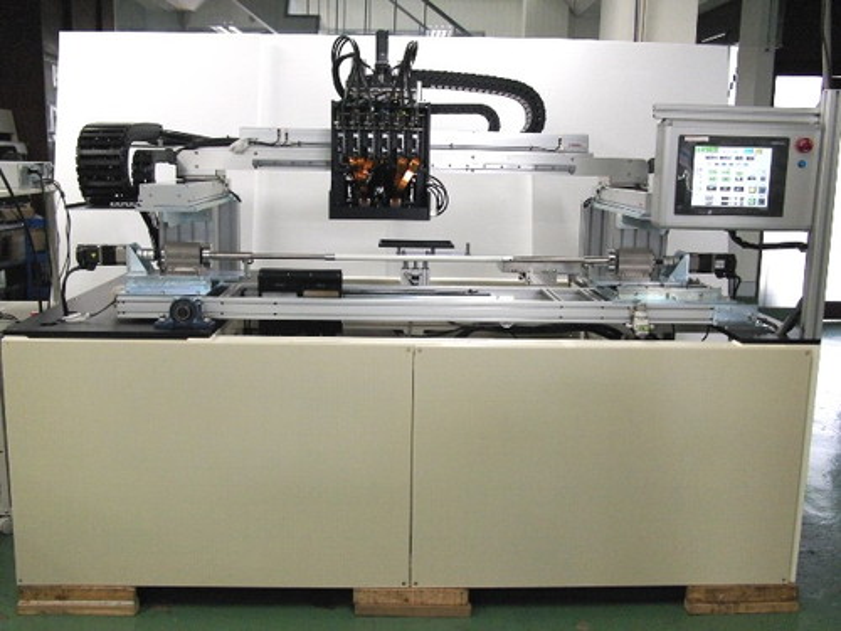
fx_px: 875
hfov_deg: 51.4
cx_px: 420
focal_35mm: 36
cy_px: 316
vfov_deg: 39.7
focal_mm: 7.3
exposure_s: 1/160
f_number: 3
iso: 400
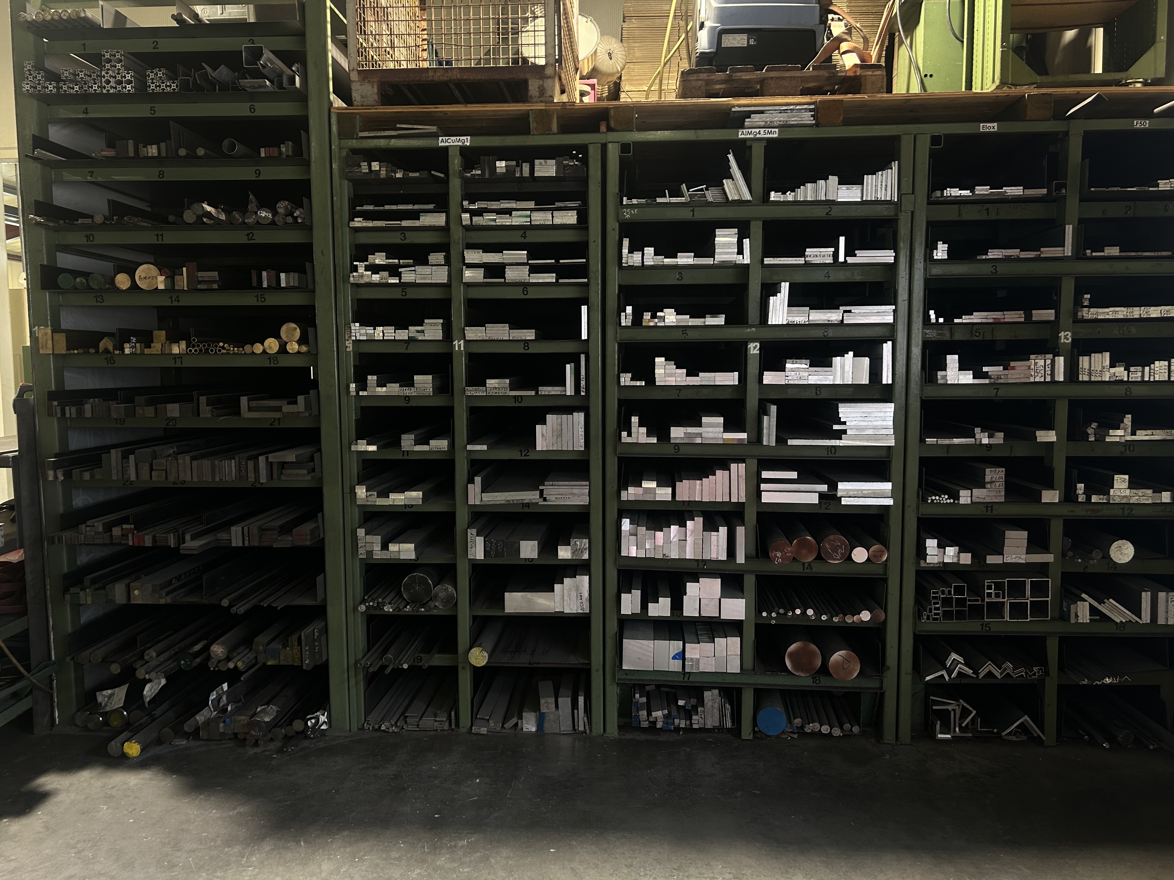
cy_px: 440
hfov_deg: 67.3
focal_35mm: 26
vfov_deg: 53.1
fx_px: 882
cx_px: 587
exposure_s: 1/40
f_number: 1.5
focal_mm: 5.7
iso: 100
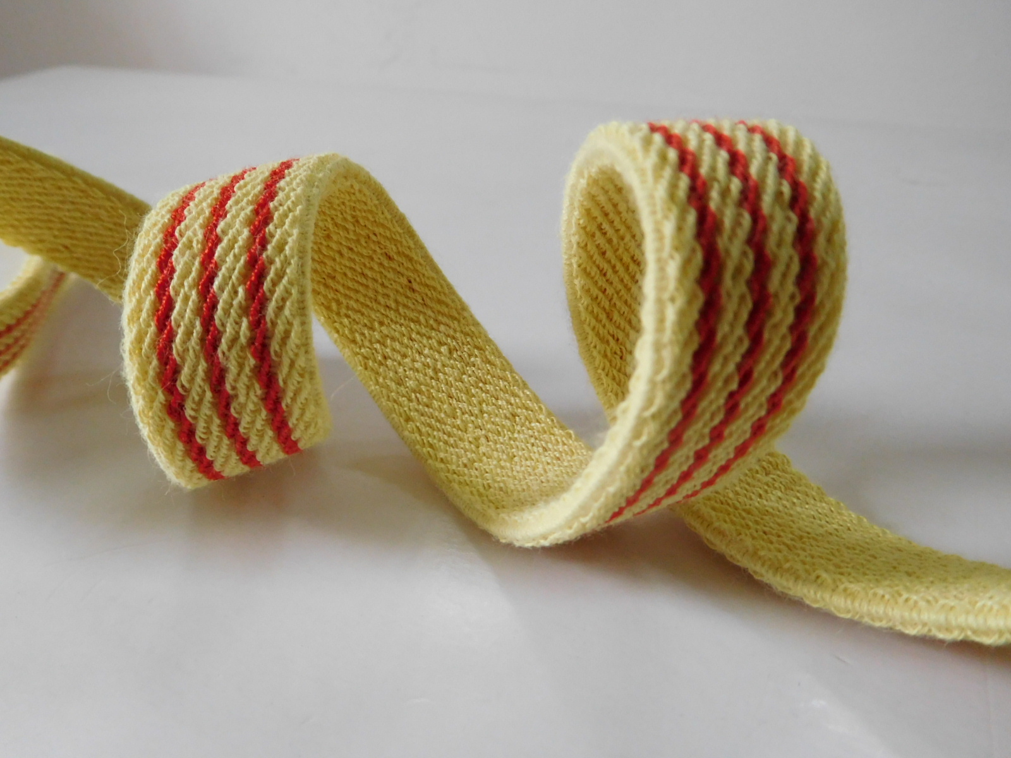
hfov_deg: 69.4
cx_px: 506
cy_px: 379
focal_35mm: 25
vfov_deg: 54.9
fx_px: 730
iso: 400
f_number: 3.4
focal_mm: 4.5
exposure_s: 1/30
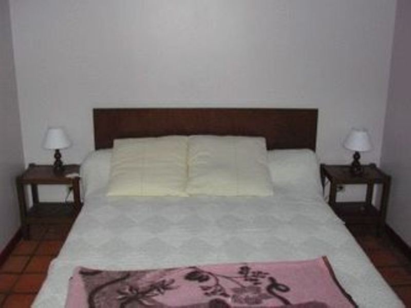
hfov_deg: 49.0
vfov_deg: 37.7
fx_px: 451
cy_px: 154
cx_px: 206
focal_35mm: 38
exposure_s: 1/60
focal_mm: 8
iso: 100
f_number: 2.8
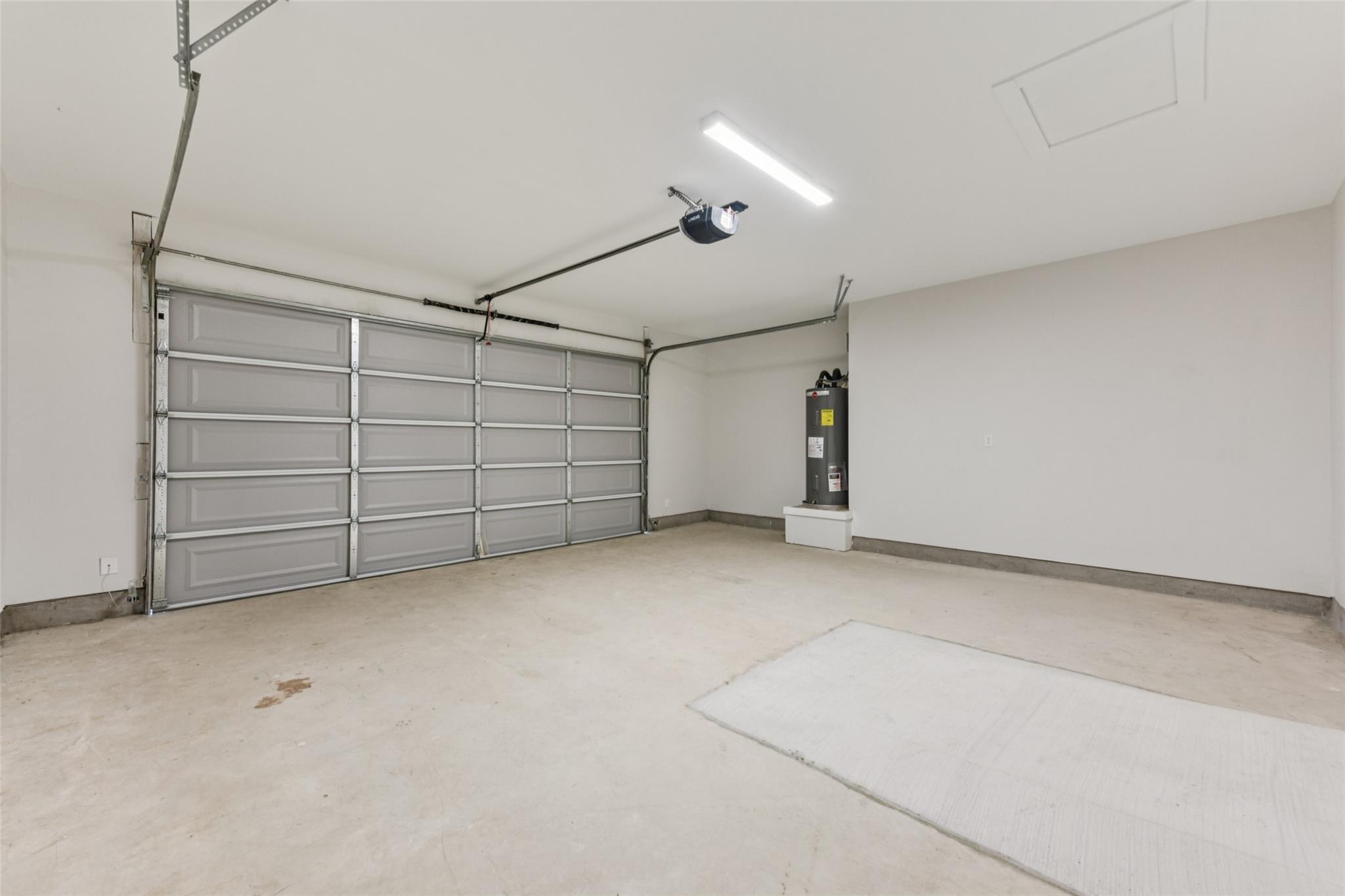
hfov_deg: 104.3
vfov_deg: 81.2
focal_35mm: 14
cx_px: 672
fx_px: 523
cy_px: 448
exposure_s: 1/4
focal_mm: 14
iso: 400
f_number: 8
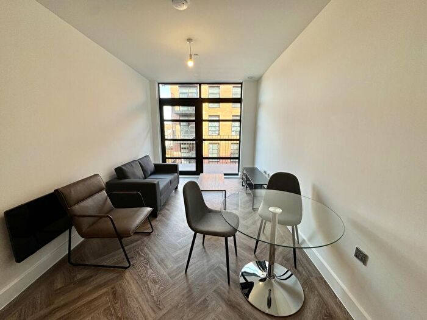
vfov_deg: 85.7
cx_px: 214
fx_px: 173
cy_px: 160
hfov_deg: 102.1
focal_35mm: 14
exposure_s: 1/99
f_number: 2.2
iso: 64
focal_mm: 2.22
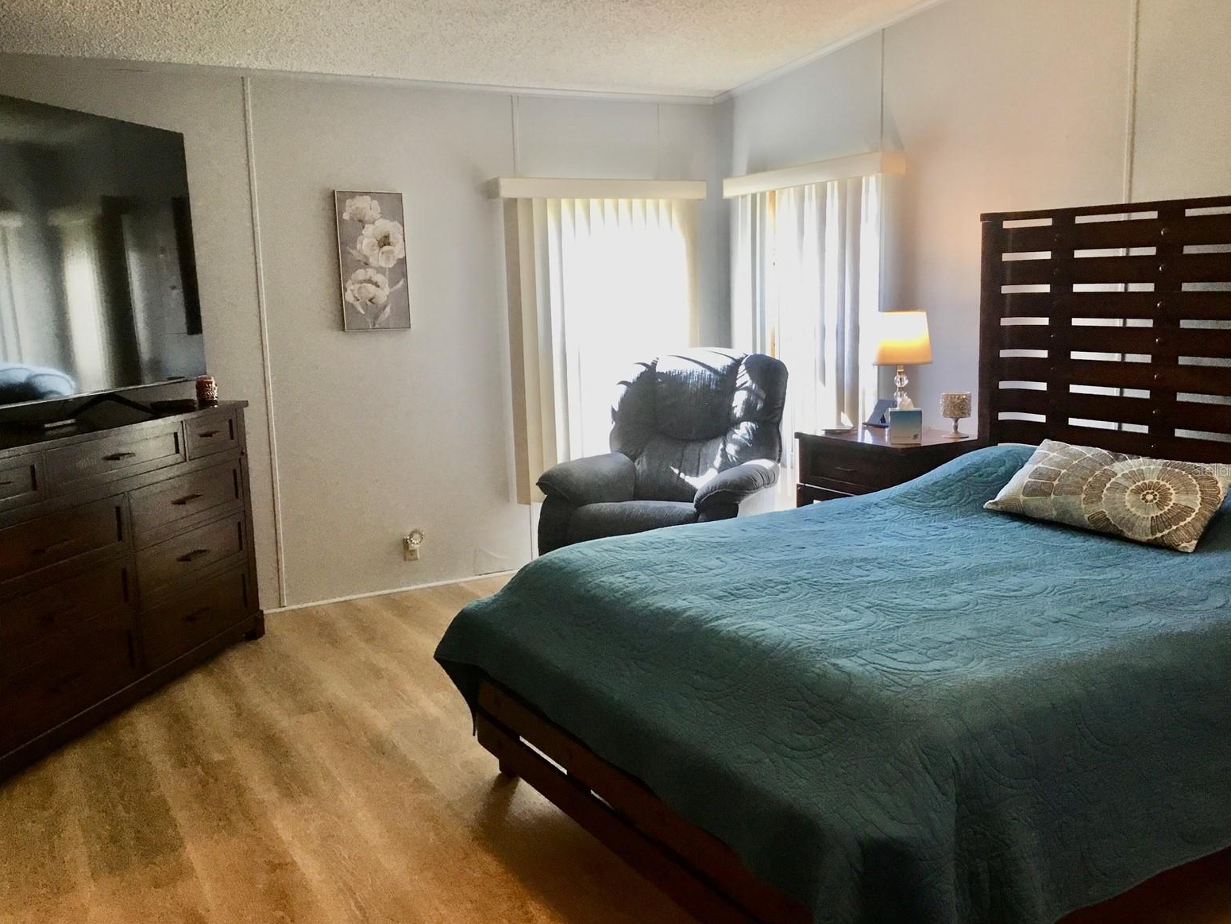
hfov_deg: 56.8
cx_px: 631
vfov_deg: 44.2
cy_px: 470
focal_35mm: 32
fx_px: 1138
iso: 40
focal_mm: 3.3
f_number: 2.4
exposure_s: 1/30
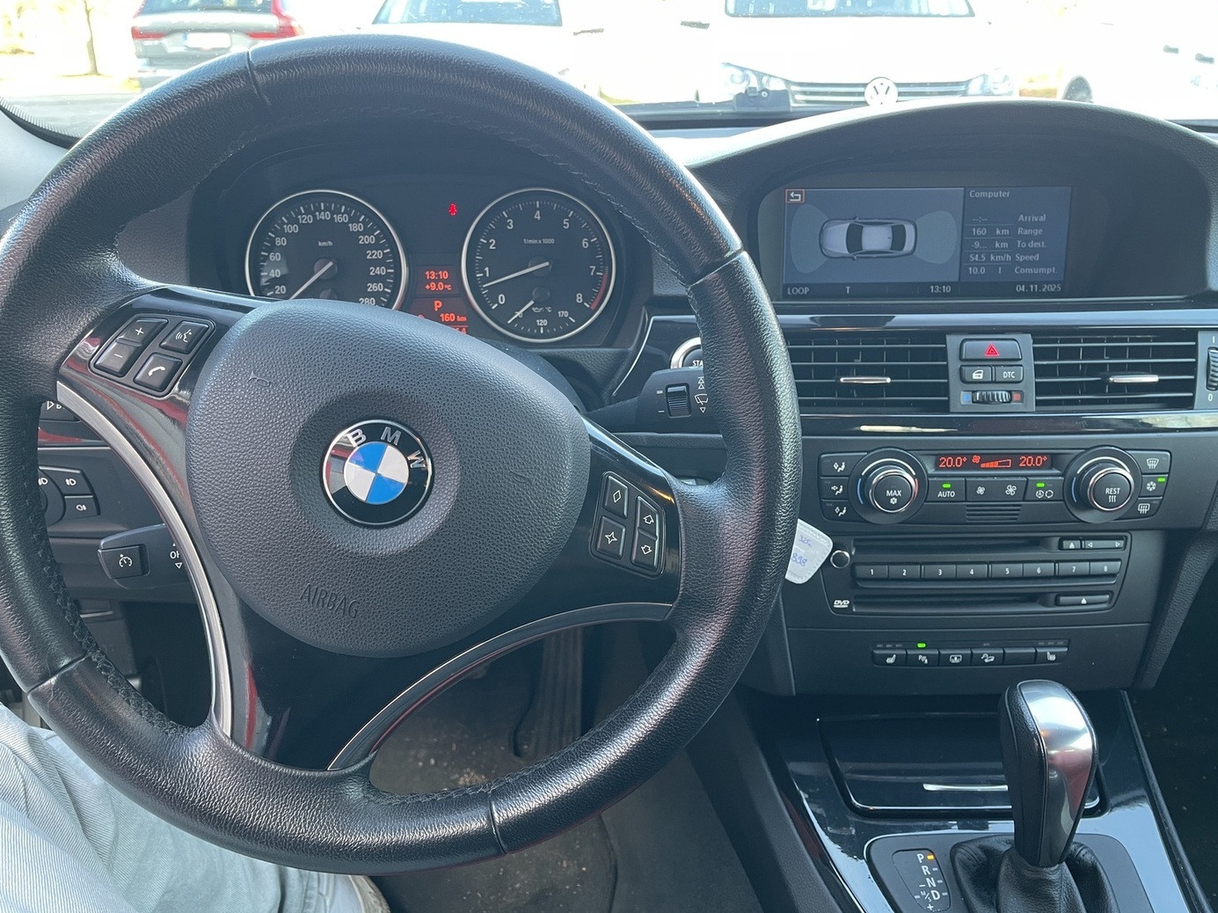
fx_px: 915
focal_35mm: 26
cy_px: 449
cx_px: 620
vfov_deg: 53.0
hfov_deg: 67.3
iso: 125
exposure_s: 1/68
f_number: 1.6
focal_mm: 5.1
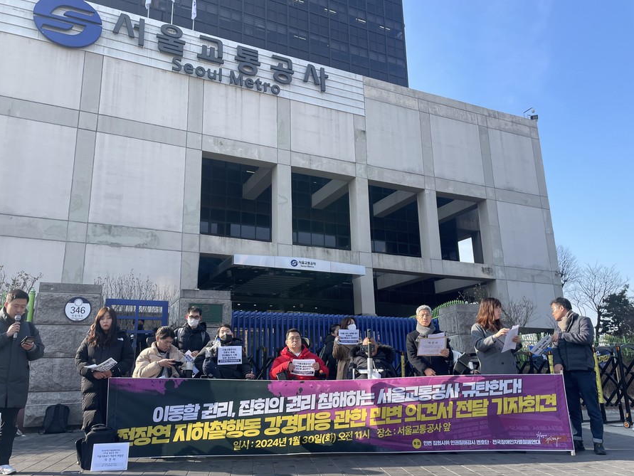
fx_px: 513
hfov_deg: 63.3
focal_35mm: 28
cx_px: 293
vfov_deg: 49.8
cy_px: 250
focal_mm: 4.2
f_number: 1.6
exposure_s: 1/955
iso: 32
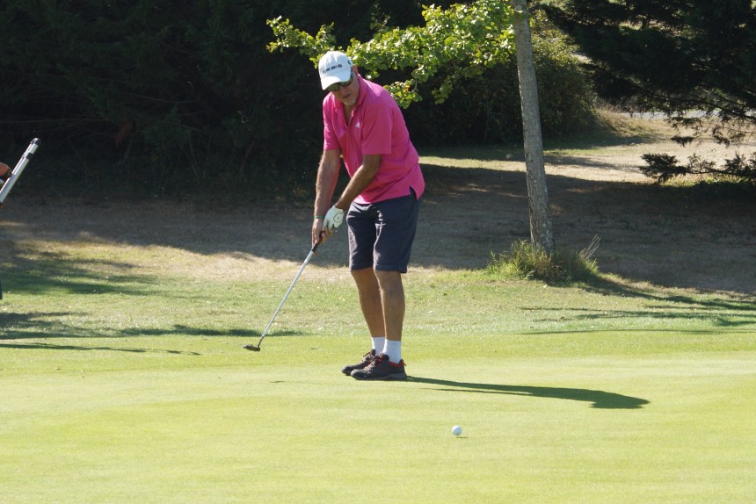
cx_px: 407
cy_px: 282
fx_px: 2626
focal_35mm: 125
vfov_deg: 11.0
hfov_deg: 16.4
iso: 100
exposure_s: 1/200
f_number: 6.3
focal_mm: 50
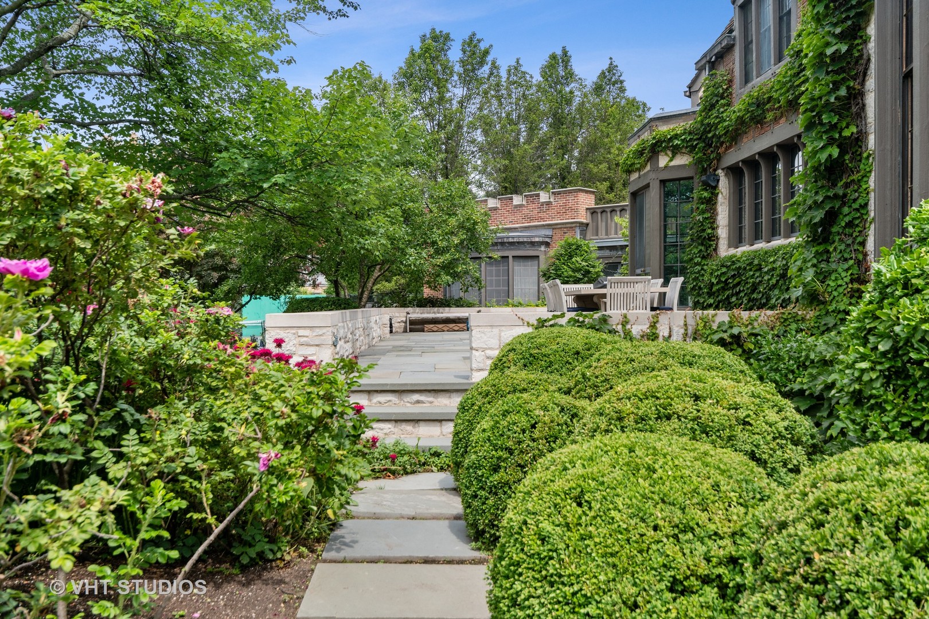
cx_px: 464
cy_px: 310
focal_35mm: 30
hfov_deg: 61.9
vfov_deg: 43.6
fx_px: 774
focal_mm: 20
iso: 200
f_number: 8
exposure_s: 1/250
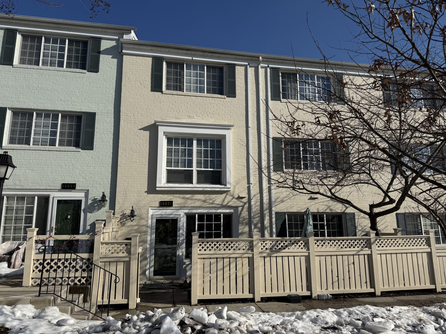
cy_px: 167
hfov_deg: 71.6
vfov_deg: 56.8
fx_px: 309
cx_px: 223
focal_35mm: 24
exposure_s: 1/8130
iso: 80
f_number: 1.78
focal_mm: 6.76
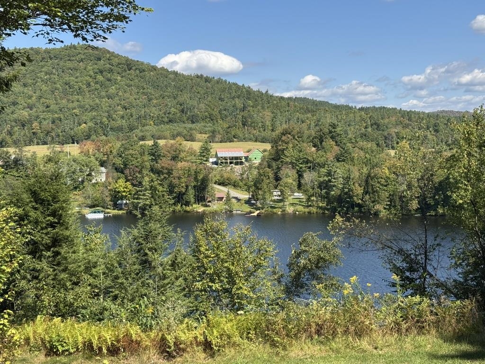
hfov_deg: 39.7
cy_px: 182
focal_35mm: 48
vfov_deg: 30.3
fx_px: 673
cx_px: 242
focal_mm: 6.76
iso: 64
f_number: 1.78
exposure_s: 1/2959
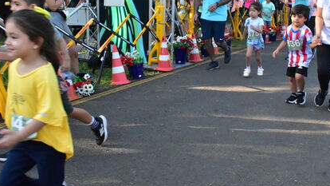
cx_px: 191
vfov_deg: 28.9
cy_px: 73
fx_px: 359
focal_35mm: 41
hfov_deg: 49.2
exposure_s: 1/250
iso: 3200
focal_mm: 18
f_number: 18
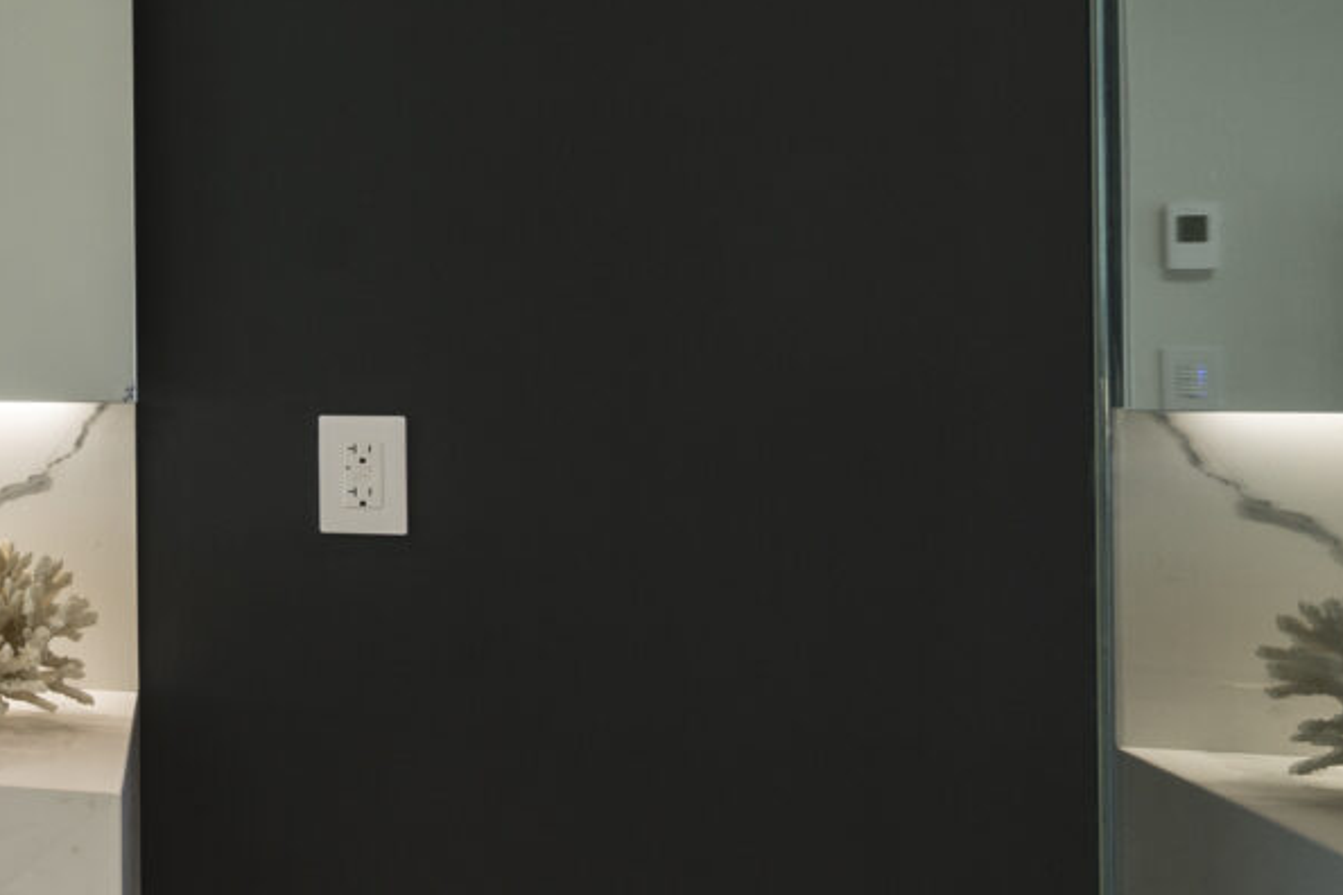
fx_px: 2574
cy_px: 295
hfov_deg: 19.3
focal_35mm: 69
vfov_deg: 19.7
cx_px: -1253
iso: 200
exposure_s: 1/15
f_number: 8
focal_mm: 16
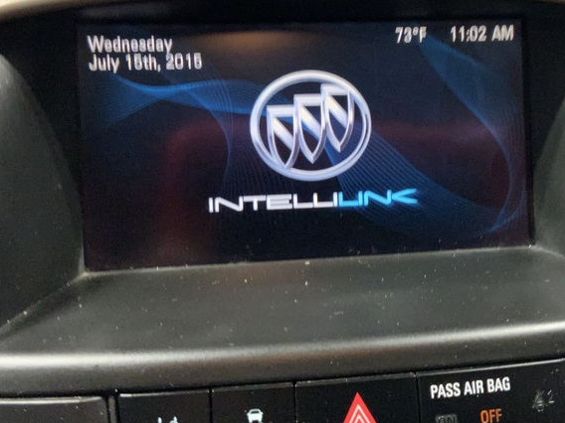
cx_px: 333
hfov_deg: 38.8
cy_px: 175
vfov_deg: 29.6
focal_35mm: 49
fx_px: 800
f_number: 1.8
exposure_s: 1/60
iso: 100
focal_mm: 3
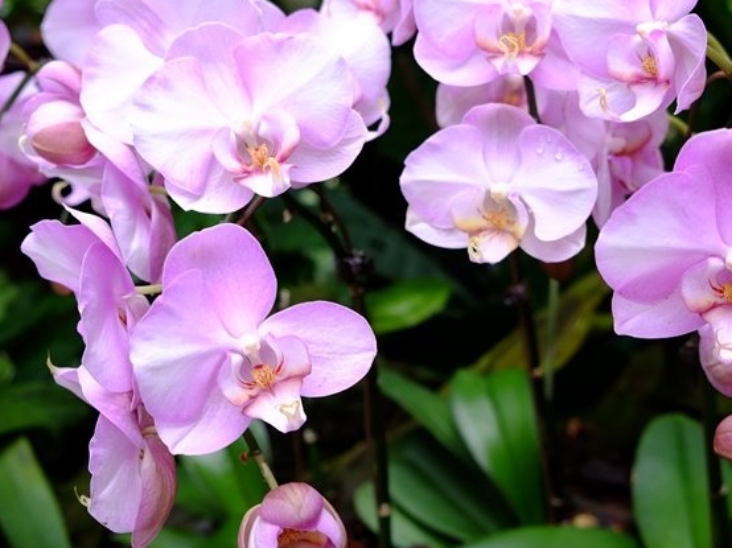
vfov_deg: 29.1
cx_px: 462
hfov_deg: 37.9
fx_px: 1057
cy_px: 252
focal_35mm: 50
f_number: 3.6
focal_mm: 21.4
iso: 250
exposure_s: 1/110
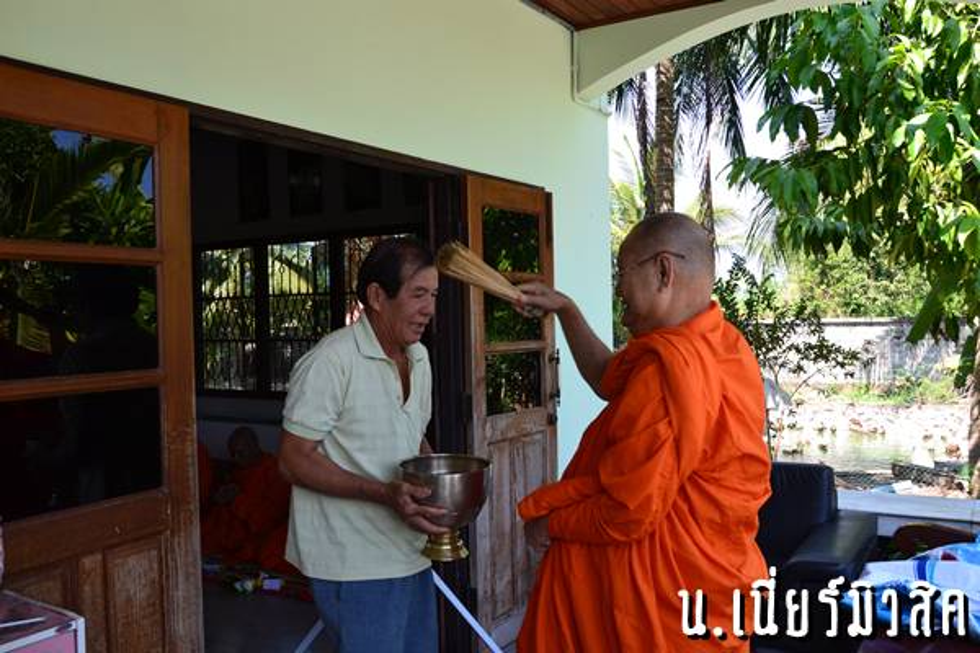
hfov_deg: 59.5
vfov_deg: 41.7
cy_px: 326
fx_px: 857
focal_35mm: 32
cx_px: 490
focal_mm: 21
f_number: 9
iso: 400
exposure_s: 1/125
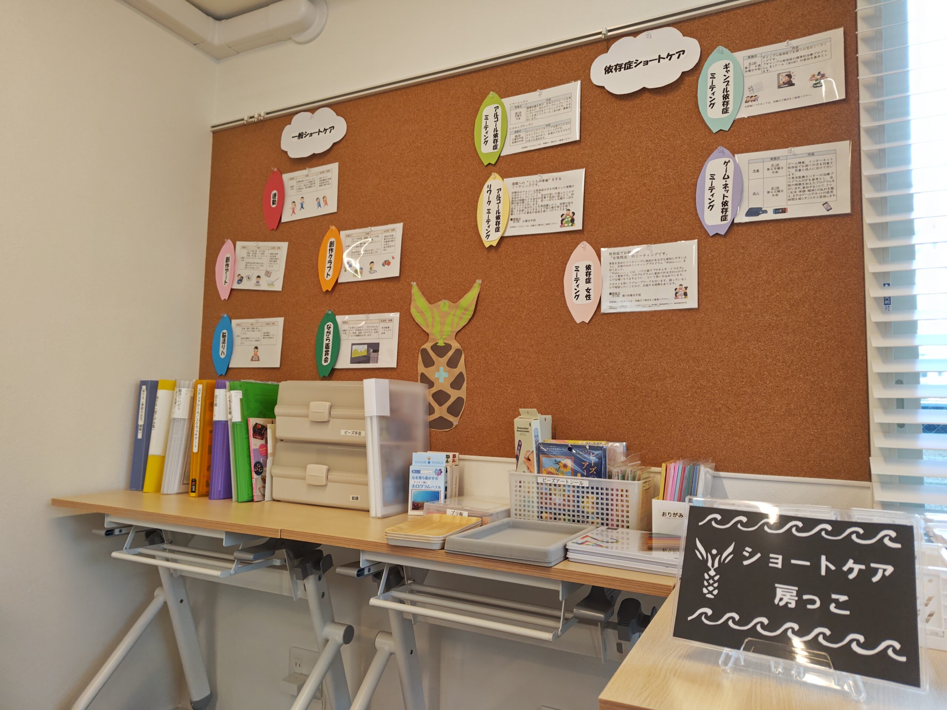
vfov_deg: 58.9
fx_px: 629
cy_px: 355
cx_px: 474
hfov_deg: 73.9
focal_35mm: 23
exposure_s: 1/120
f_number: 1.9
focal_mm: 5.56
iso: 165
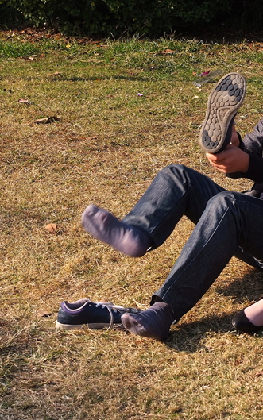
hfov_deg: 15.1
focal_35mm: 83
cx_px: 327
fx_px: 951
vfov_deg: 24.9
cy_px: 217
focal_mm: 32
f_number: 13
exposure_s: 1/142
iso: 200
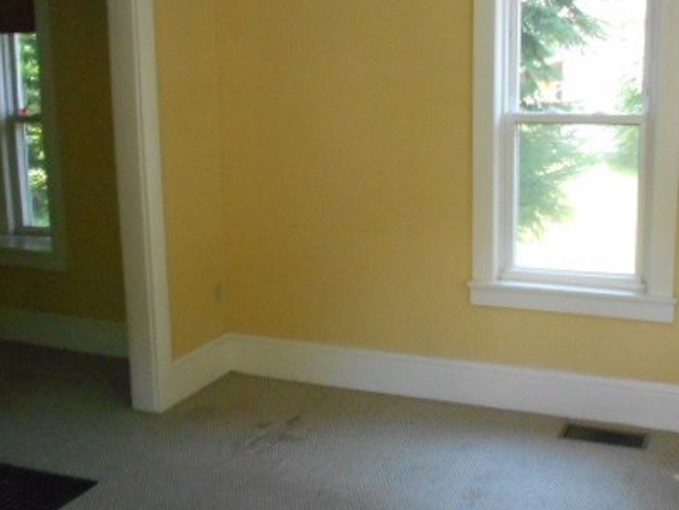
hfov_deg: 44.3
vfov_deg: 34.3
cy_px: 232
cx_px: 439
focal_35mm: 42
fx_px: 824
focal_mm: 4.6
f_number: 3.2
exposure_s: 1/125
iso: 800
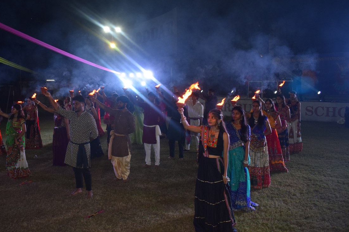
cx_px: 143
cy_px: 109
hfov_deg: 56.9
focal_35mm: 33
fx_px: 320
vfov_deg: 39.9
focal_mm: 18
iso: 800
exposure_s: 1/100
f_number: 5
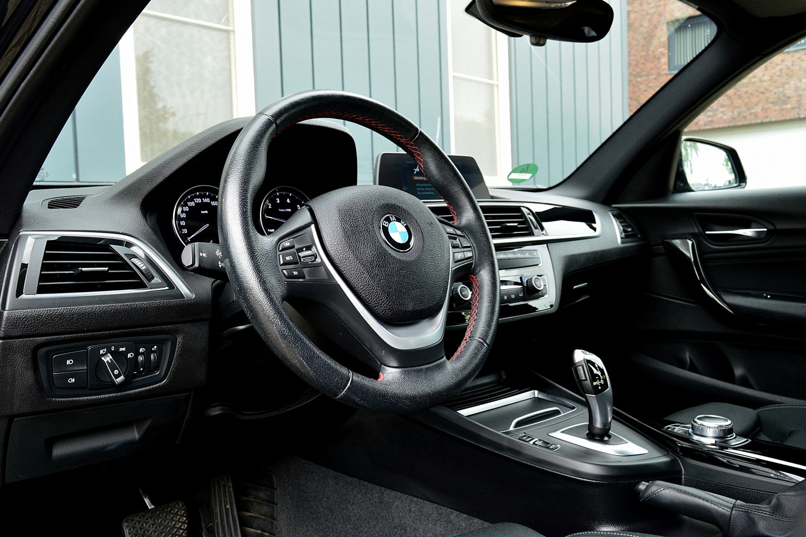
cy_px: 268
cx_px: 403
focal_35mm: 30
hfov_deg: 61.9
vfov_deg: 43.6
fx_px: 672
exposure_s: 1/80
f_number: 8
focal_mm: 20
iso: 400
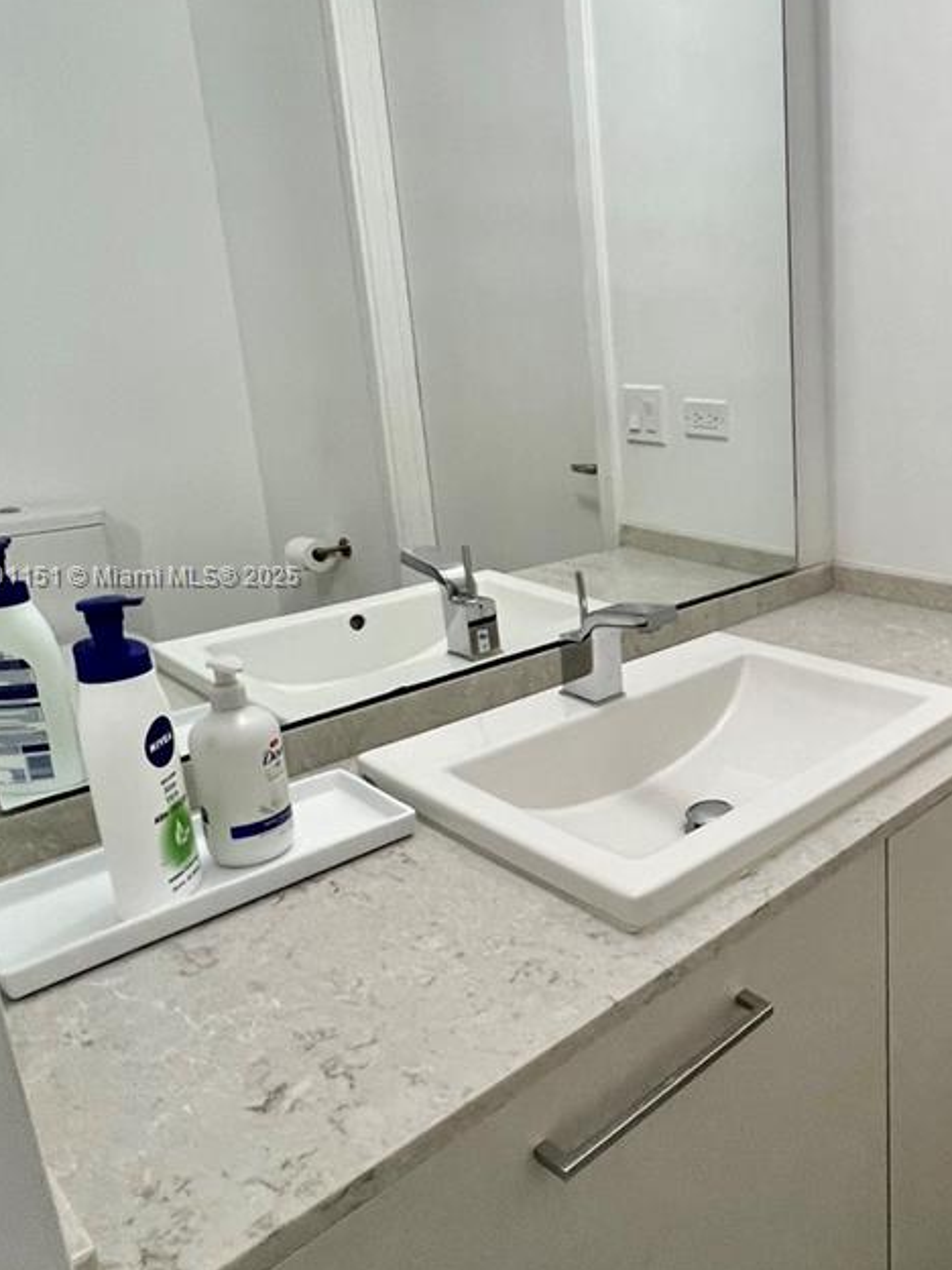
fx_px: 917
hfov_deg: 49.4
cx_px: 842
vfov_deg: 69.3
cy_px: 578
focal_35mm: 25
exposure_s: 1/120
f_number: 1.8
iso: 200
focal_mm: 1.57
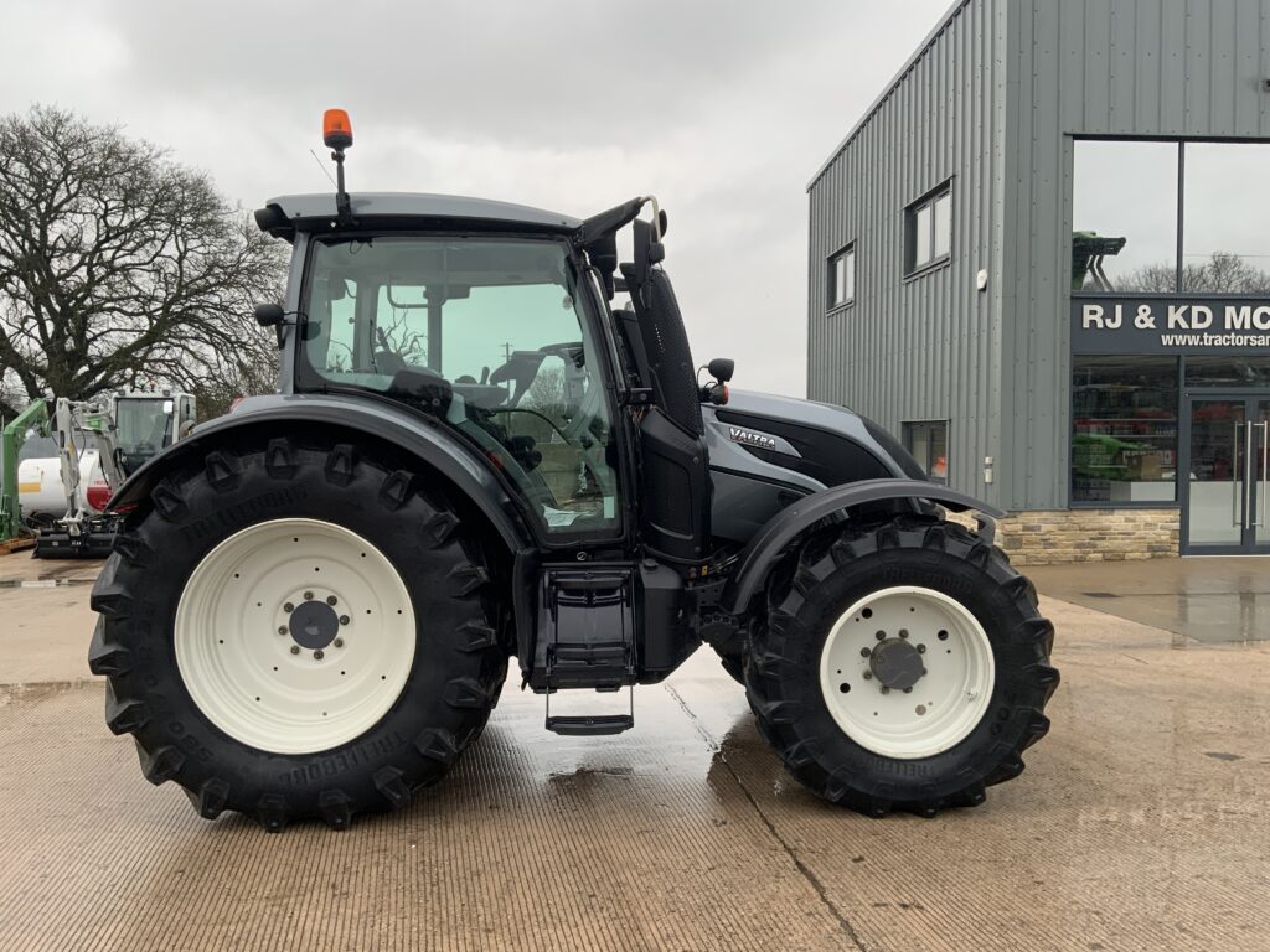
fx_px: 1064
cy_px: 476
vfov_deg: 48.2
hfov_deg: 61.7
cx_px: 635
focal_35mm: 29
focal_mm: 3
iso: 25
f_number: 1.8
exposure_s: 1/122
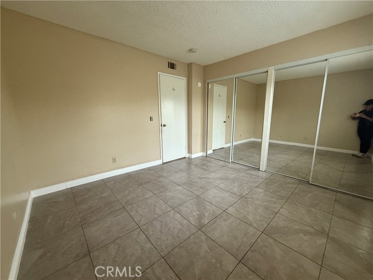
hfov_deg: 102.1
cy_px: 140
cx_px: 186
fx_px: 151
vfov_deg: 85.7
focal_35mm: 14
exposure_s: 1/92
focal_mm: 2.22
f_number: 2.2
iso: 320
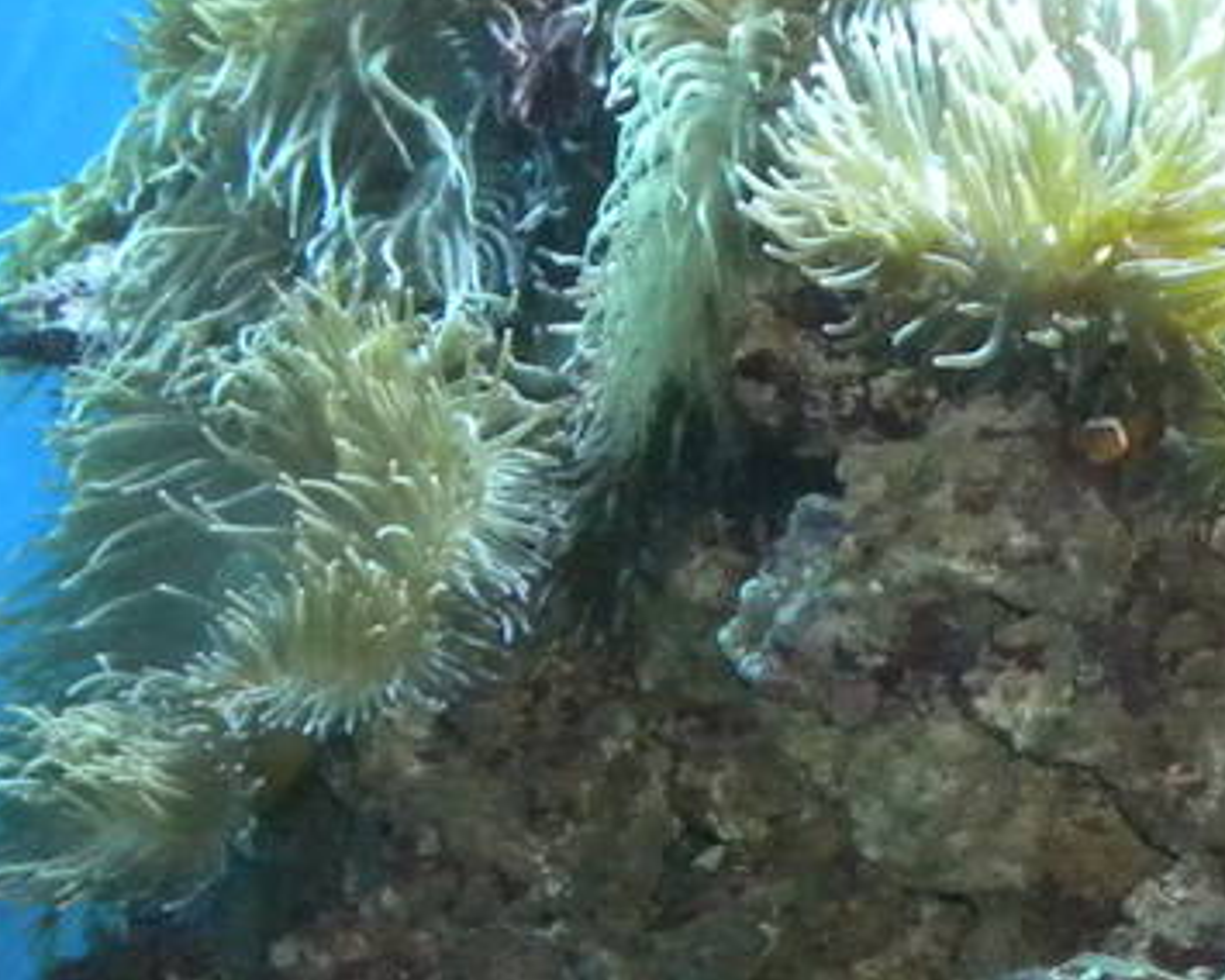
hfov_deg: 11.8
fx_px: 5910
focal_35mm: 163
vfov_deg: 9.4
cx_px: 745
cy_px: 1149
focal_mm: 6.6
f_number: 3.5
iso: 400
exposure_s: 1/30
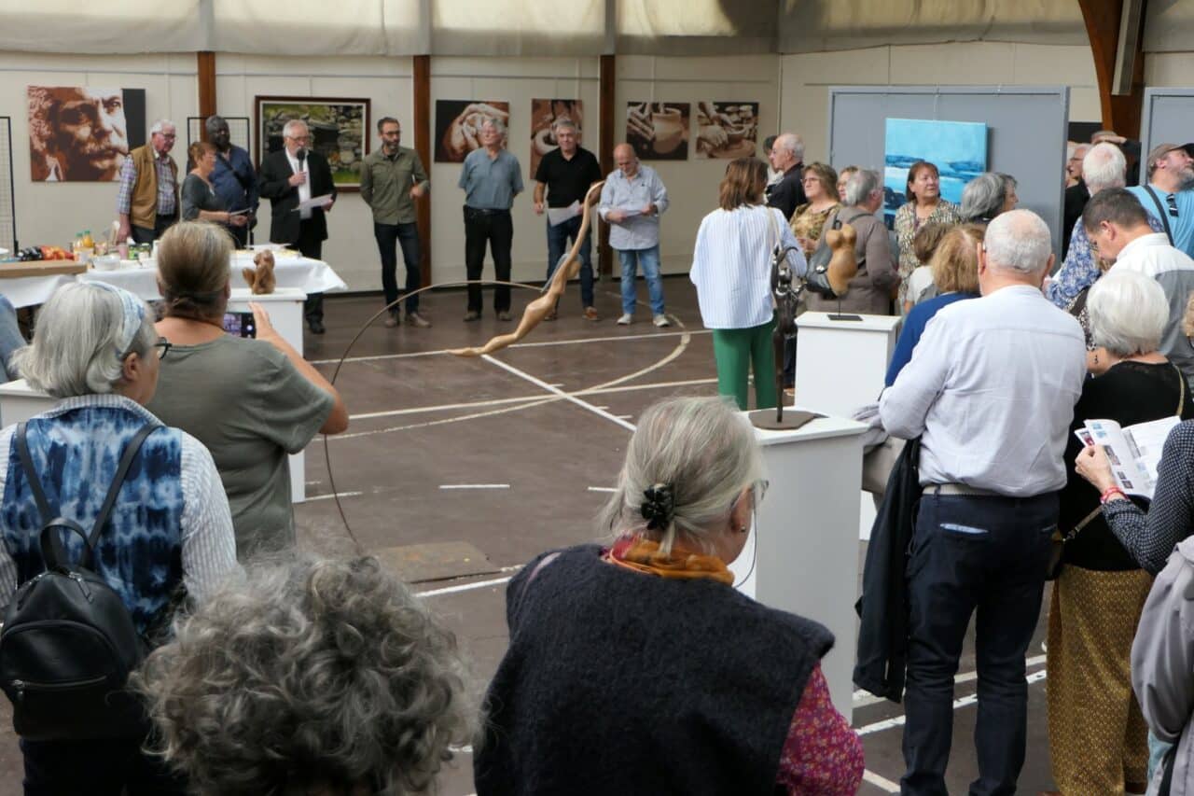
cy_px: 398
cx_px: 597
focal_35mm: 50
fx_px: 1658
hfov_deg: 39.6
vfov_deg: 27.0
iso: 400
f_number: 3.6
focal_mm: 18.3
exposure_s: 1/80
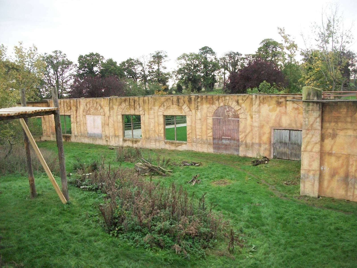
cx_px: 178
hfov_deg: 56.8
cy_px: 134
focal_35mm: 32
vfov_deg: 44.2
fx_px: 330
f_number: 2.9
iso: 272
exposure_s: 1/500
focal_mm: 5.7
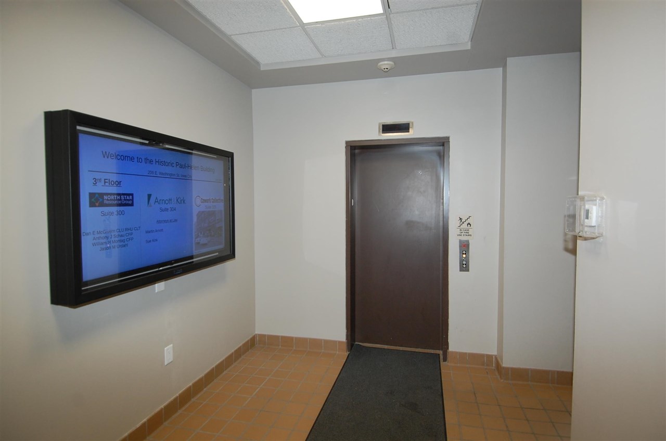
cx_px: 333
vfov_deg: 36.7
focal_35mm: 36
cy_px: 220
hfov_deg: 53.2
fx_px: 665
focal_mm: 24
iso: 400
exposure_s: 1/60
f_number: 4
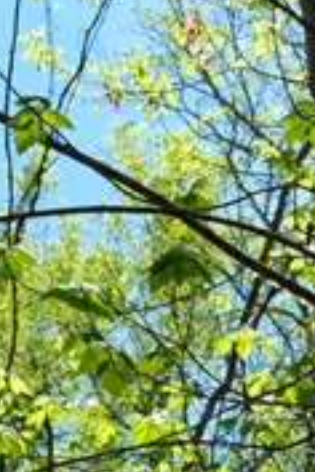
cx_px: 646
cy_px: -51
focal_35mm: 208
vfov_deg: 9.8
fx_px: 2730
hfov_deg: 6.4
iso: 250
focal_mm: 27
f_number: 13
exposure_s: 1/105
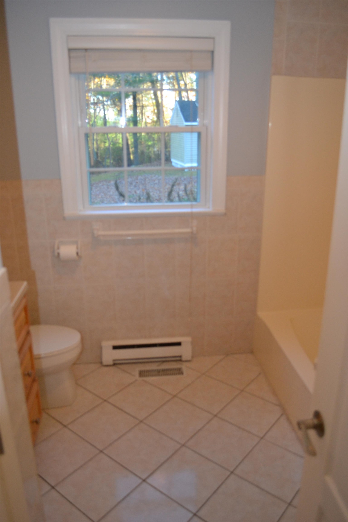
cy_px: 261
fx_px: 391
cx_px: 174
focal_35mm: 27
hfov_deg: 47.9
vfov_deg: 67.4
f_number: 3.5
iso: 720
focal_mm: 18
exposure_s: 1/60
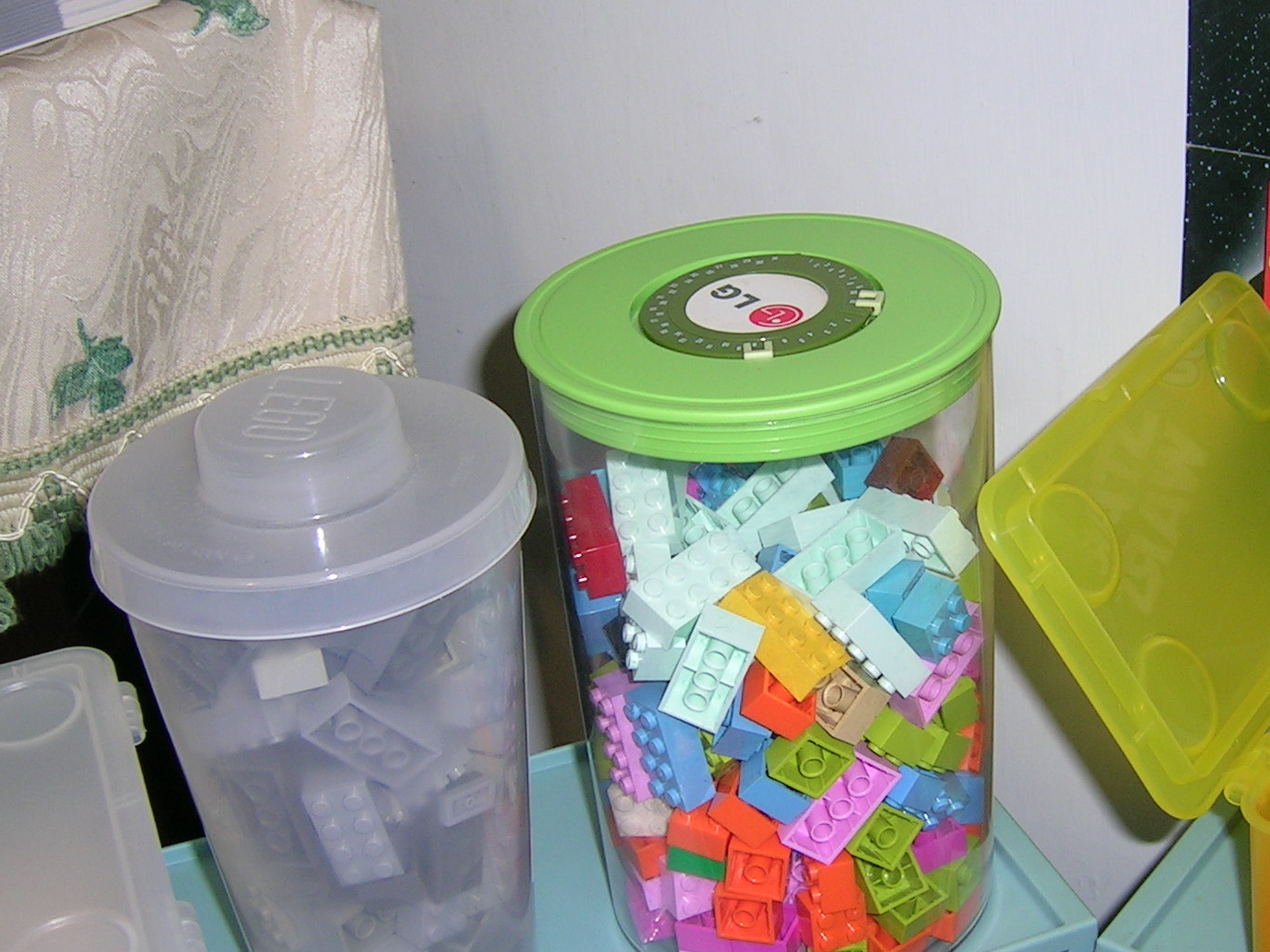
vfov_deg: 28.0
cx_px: 777
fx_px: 1908
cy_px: 530
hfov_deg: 36.6
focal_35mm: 52
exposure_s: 1/60.1
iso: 50
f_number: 2.8
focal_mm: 5.4
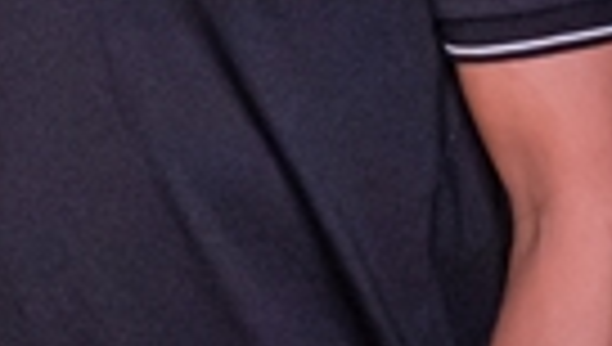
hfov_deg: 10.0
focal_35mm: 205
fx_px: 3332
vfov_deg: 5.8
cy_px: -395
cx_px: -434
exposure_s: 1/640
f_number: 2.8
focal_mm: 24
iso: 2500
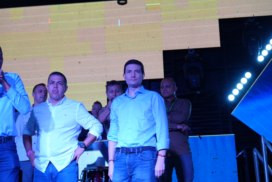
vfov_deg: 19.5
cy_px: 91
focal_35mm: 70
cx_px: 136
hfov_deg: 28.8
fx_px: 529
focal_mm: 70
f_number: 4
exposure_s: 1/160
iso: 500
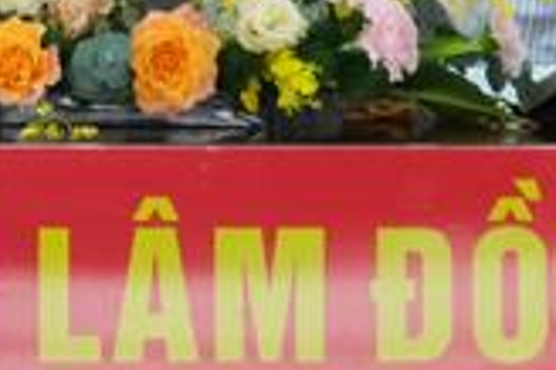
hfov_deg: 3.5
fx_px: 9057
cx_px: 234
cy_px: -477
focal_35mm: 587
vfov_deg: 2.3
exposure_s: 1/240
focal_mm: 80
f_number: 4
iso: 3200
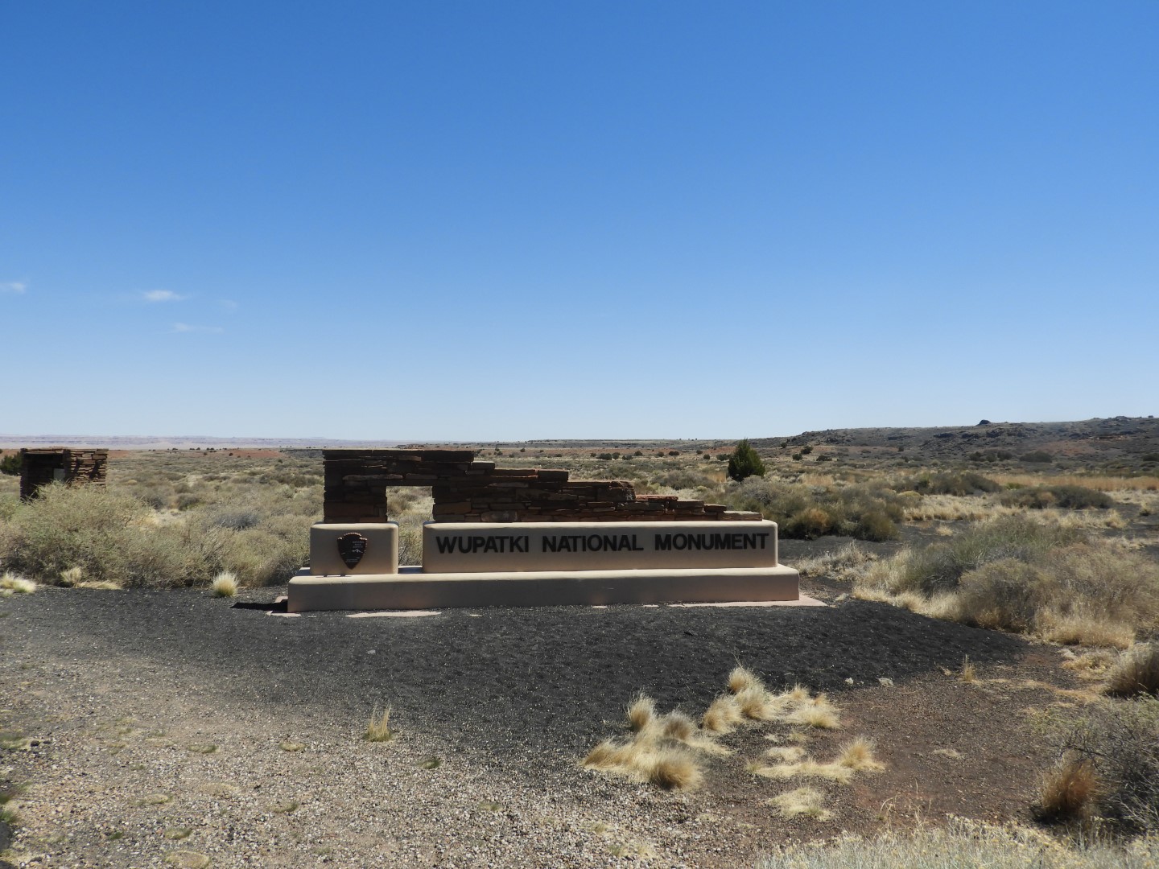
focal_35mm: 28
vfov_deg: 49.7
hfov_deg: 63.4
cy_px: 434
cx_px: 580
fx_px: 937
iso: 100
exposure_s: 1/1600
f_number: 3.5
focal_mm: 5
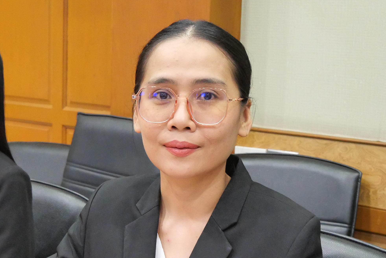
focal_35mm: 70
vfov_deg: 19.4
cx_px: 161
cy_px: 189
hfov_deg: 28.8
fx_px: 751
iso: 3200
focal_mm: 18
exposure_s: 1/50
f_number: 3.9
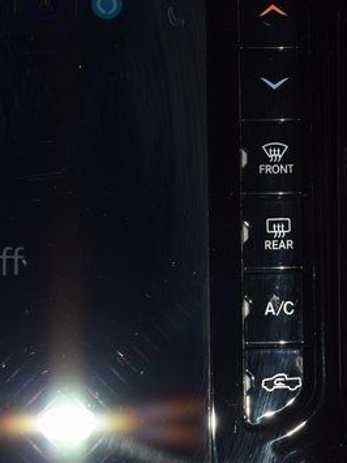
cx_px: 286
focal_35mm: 182
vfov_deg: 10.9
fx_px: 2434
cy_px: 225
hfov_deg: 8.1
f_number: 8
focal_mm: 70
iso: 100
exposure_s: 1/125
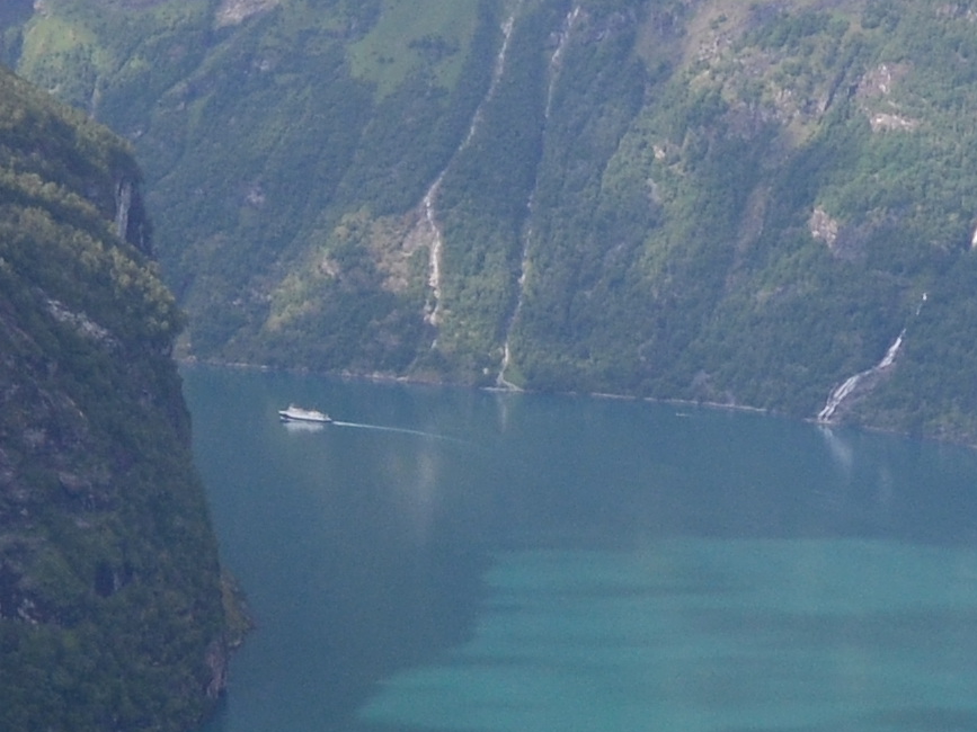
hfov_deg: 14.3
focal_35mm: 138
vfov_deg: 10.7
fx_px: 3894
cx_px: 505
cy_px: 702
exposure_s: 1/320
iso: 400
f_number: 11
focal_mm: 18
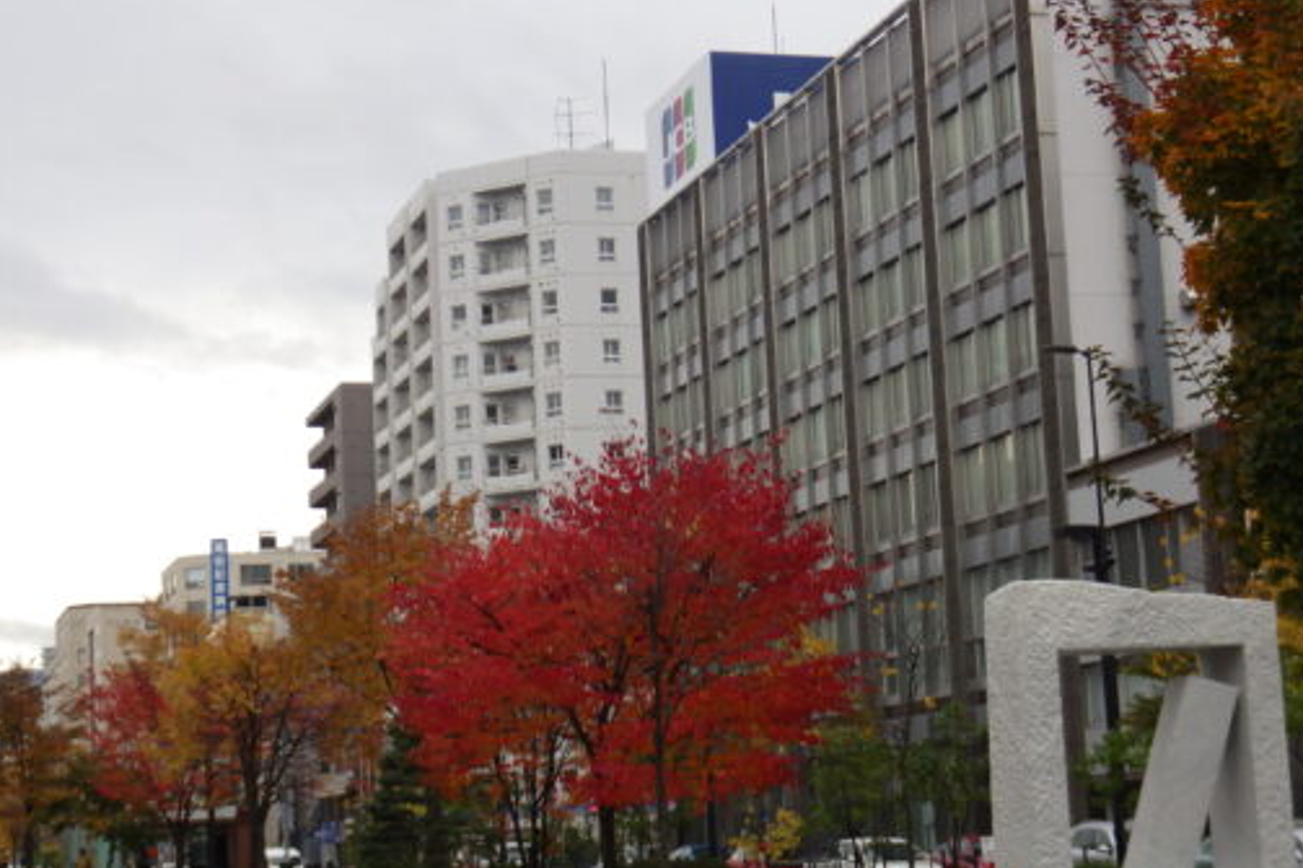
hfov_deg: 27.7
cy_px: 483
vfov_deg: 18.7
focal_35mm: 73
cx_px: 646
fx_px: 2641
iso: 125
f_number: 4.6
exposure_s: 1/250
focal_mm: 11.1
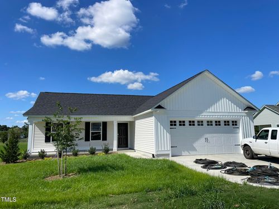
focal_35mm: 26
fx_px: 210
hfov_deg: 67.3
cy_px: 104
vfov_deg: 53.1
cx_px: 140
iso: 32
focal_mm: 4.2
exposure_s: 1/4831
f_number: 1.6
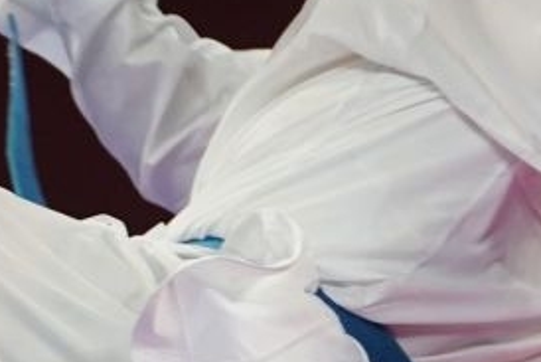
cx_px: 233
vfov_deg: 1.3
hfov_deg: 1.9
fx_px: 16283
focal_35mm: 1083
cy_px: 305
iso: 1600
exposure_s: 1/1000
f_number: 2.8
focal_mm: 165
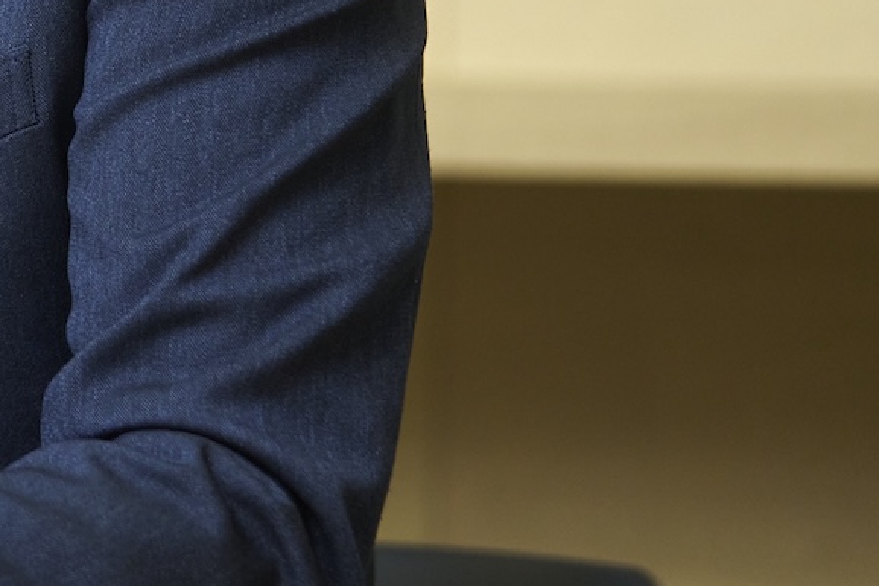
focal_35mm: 422
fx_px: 10300
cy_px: -316
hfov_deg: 4.9
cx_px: -450
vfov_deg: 3.2
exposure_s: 1/125
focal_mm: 122
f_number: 2.8
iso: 1000
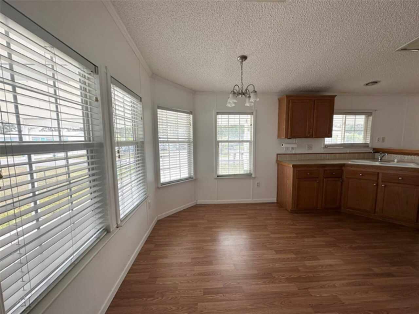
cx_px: 210
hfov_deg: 102.1
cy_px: 157
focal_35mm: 14
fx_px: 169
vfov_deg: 85.7
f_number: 2.2
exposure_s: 1/177
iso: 40
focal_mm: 2.22
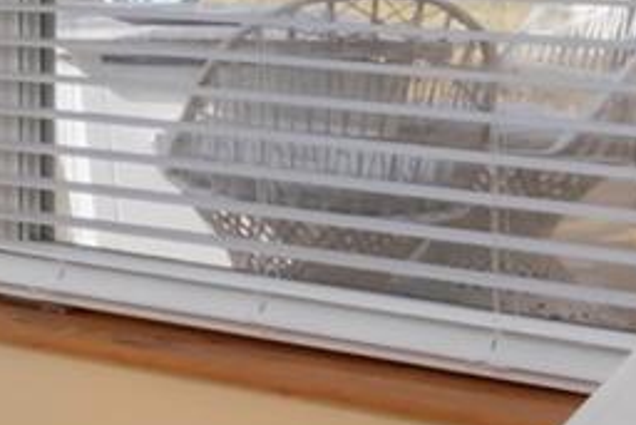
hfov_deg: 13.3
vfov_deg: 12.6
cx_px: -981
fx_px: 1823
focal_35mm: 103
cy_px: -204
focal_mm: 11
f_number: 16
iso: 1000
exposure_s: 1/200
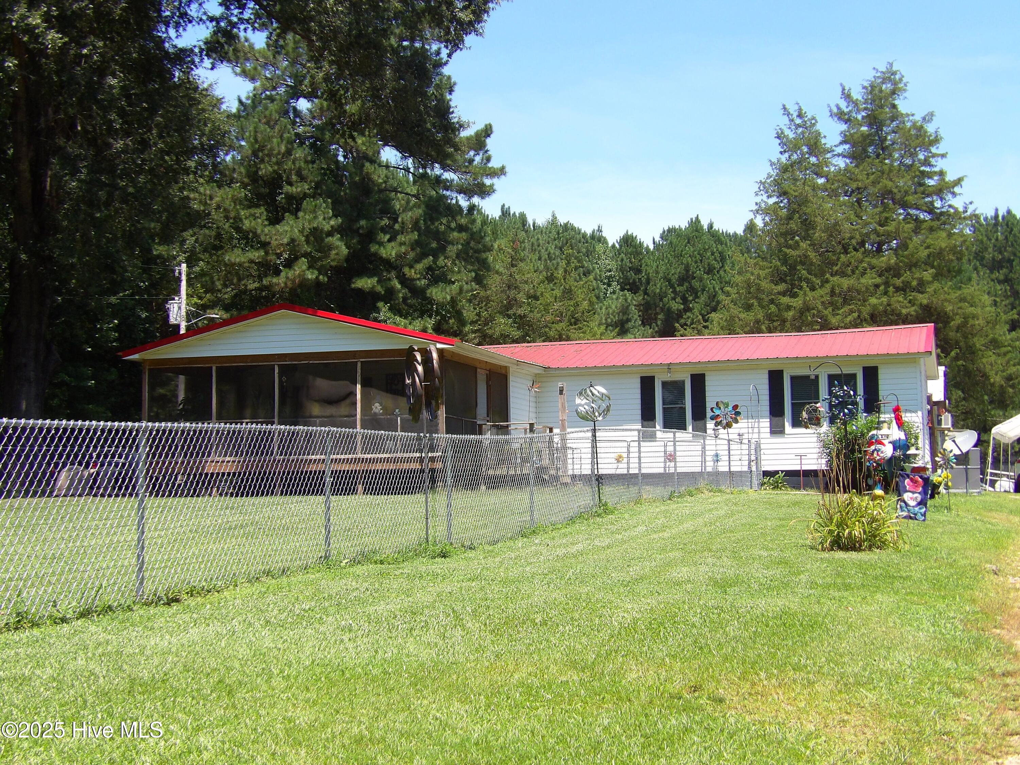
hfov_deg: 36.2
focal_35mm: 53
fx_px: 1562
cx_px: 510
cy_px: 382
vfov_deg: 27.5
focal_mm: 9.5
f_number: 3.9
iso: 100
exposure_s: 1/398
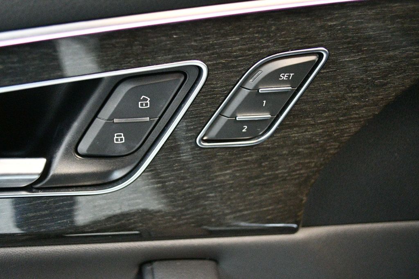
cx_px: 210
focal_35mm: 36
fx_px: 419
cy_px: 140
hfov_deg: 53.1
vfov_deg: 36.8
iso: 10000
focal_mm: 24
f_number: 4
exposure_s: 1/60
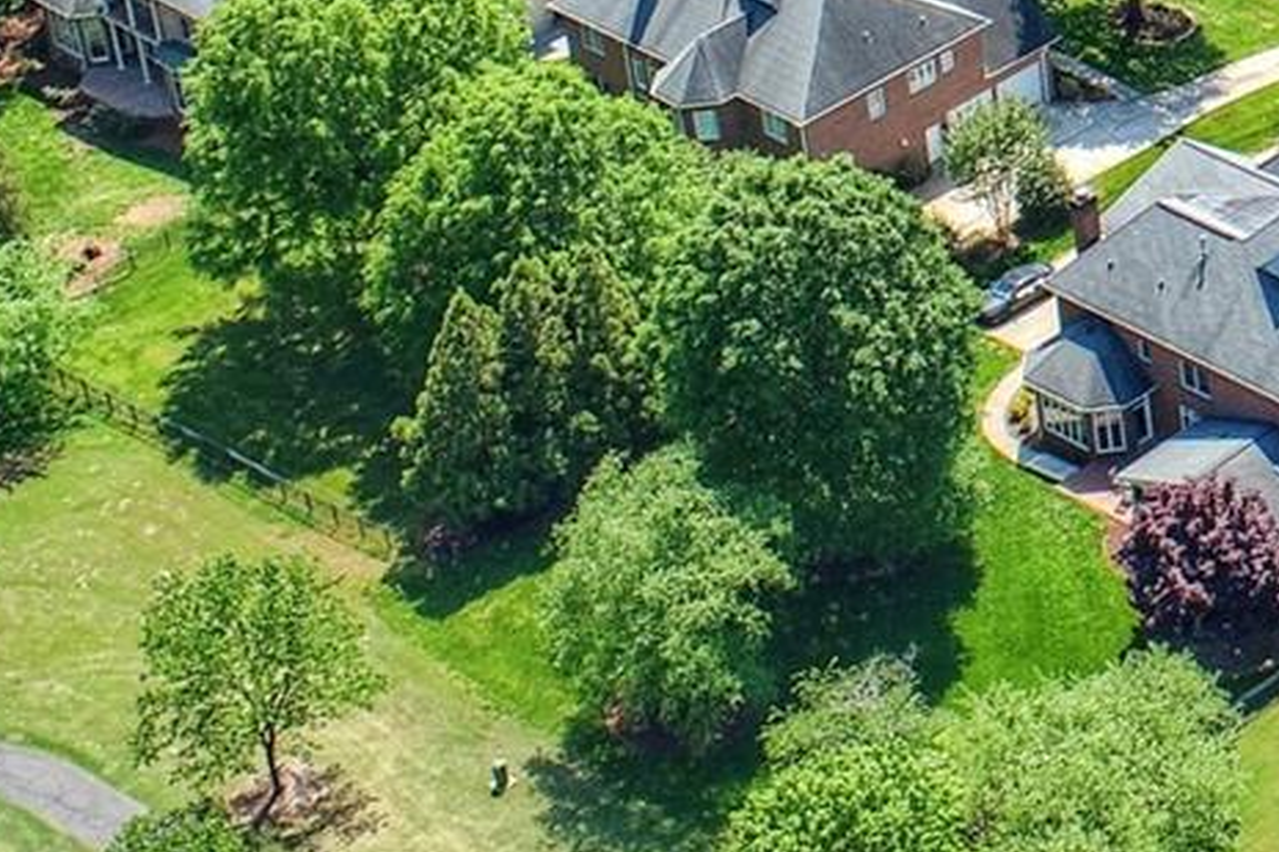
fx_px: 3764
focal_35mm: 106
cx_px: 2167
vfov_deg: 12.1
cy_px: -572
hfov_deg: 16.7
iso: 100
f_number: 7.1
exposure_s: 1/240
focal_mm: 8.8
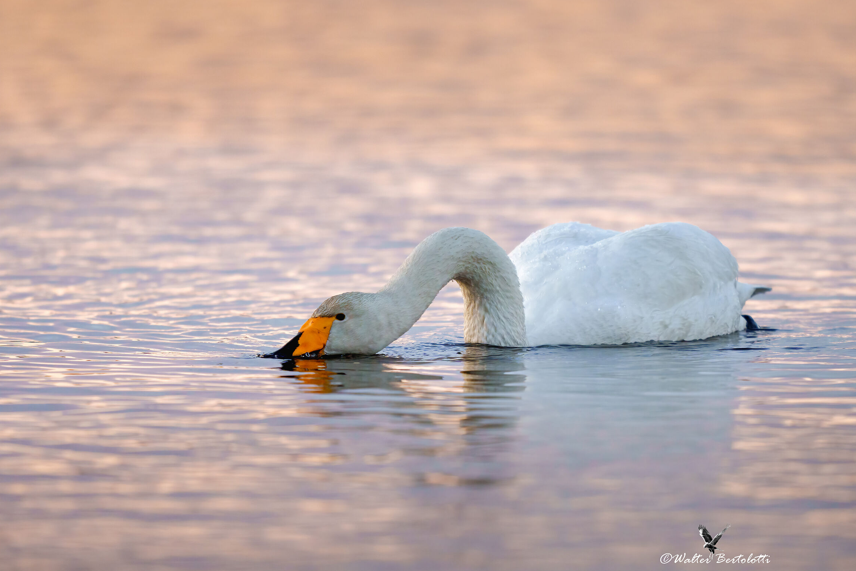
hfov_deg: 4.9
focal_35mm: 417
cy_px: 287
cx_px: 418
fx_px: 9915
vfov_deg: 3.3
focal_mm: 400
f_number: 2.8
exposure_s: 1/1250
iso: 1000
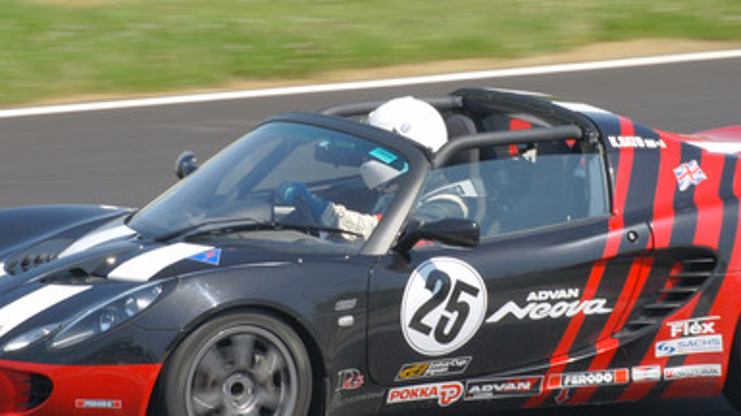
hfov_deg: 2.1
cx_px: 441
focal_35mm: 1045
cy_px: 83
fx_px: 20520
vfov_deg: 1.2
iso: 200
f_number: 13
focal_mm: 400
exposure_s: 1/250
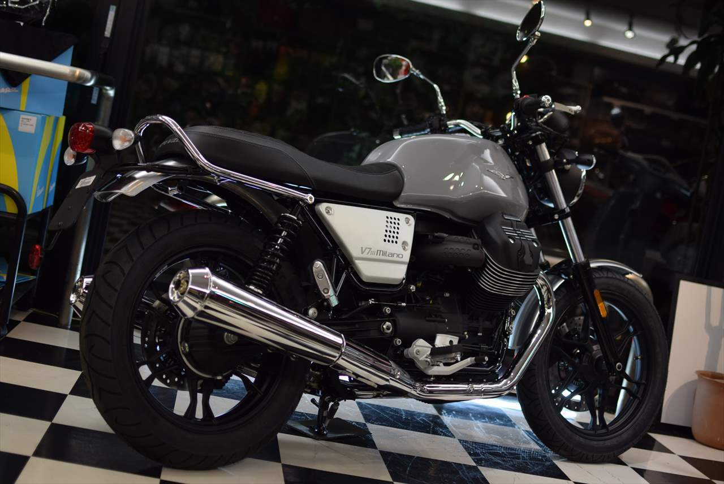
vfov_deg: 25.8
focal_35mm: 52
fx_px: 1057
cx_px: 362
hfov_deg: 37.8
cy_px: 242
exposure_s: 1/200
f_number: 1.8
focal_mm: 35
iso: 400
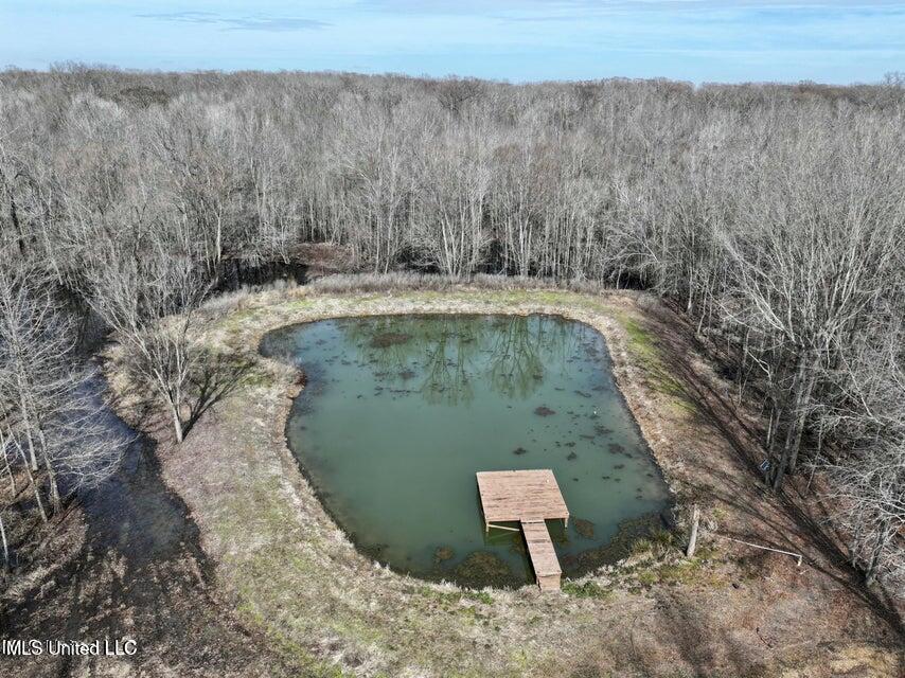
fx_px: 627
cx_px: 452
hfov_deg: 71.6
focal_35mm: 24
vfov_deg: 56.8
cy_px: 339
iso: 160
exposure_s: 1/2000
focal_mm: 12.29
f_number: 2.8
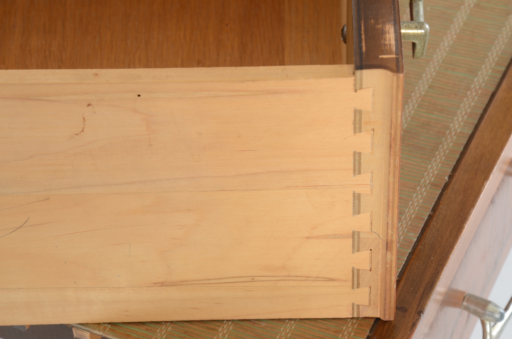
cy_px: 170
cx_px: 256
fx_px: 1916
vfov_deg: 10.1
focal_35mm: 135
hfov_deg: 15.2
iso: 100
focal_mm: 90
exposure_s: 1/80
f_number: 11
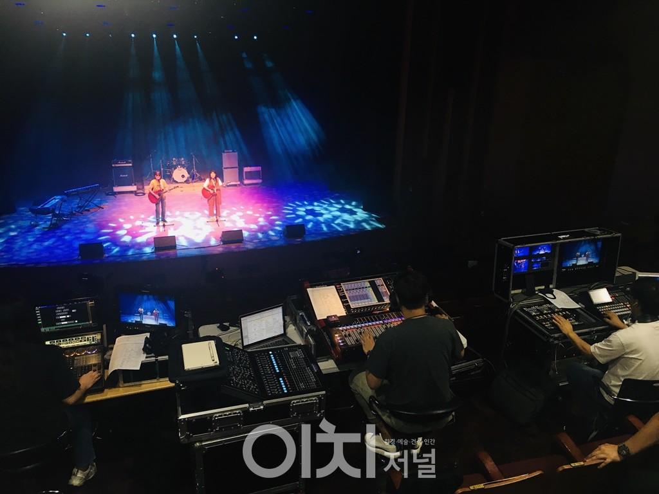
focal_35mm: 29
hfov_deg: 61.7
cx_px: 330
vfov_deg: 48.2
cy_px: 247
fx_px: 552
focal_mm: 4.15
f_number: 2.2
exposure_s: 1/30
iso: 64
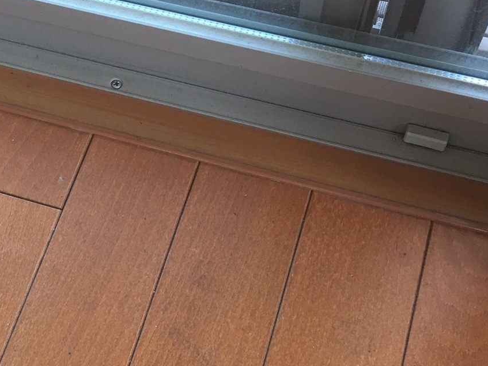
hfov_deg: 27.6
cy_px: 184
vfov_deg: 21.3
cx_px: 96
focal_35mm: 69
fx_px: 973
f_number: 2.2
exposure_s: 1/15
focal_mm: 4.15
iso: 32
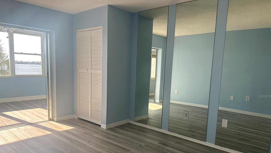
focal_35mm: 27
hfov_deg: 69.8
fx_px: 194
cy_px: 96
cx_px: 135
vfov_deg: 42.6
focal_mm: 6.86
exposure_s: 1/549
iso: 80
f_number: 1.78
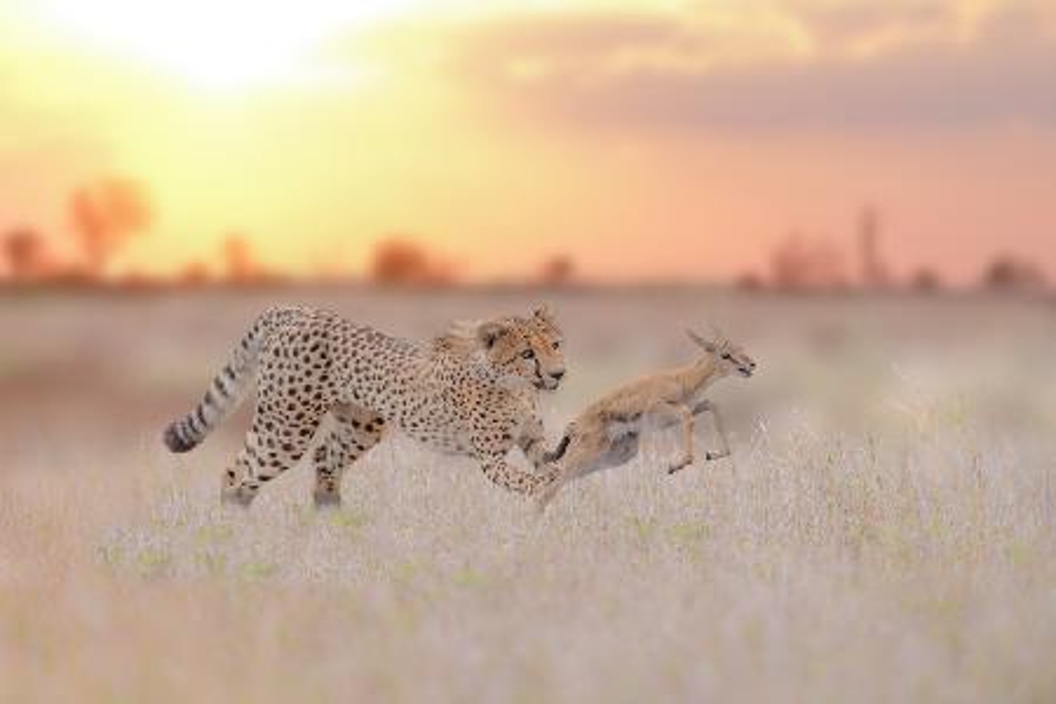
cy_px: 352
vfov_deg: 2.3
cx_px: 528
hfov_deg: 3.4
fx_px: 17599
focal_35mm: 600
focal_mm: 600
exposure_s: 1/640
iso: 400
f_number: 5
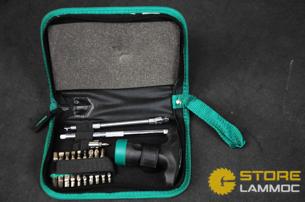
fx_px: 444
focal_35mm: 52
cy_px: 101
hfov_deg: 37.9
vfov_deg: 25.7
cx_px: 152
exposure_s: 1/80
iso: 1000
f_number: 4.5
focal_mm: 35
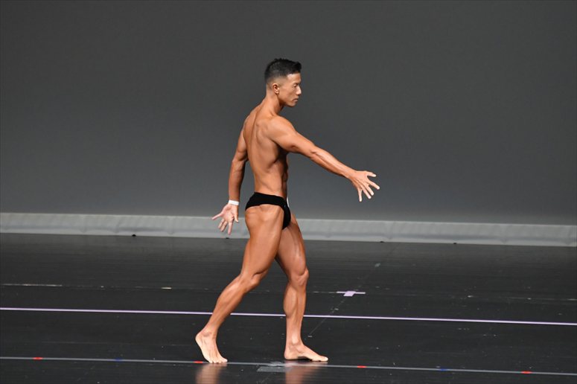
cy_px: 192
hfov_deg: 6.0
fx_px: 5527
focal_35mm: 345
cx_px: 288
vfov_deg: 4.0
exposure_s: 1/400
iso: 4000
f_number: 5.6
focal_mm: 230
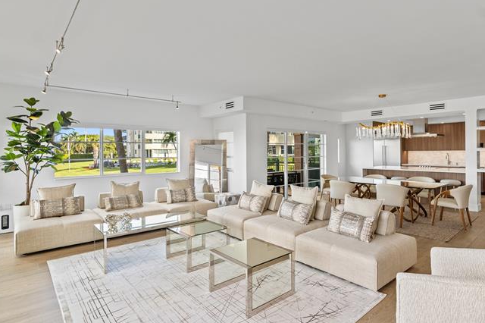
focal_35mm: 20
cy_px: 151
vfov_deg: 61.8
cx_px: 258
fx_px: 269
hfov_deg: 83.9
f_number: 4.5
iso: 200
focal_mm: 16
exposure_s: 1/20
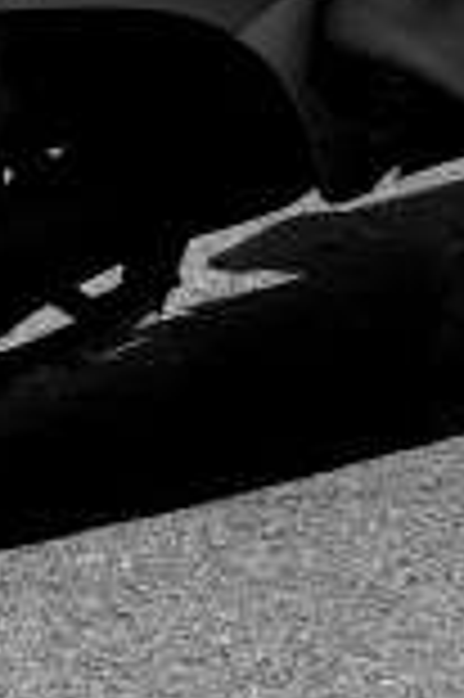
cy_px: -644
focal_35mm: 217
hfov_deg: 6.1
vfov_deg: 9.0
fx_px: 4204
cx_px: -496
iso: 200
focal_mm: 18.3
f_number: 5.6
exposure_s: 1/800
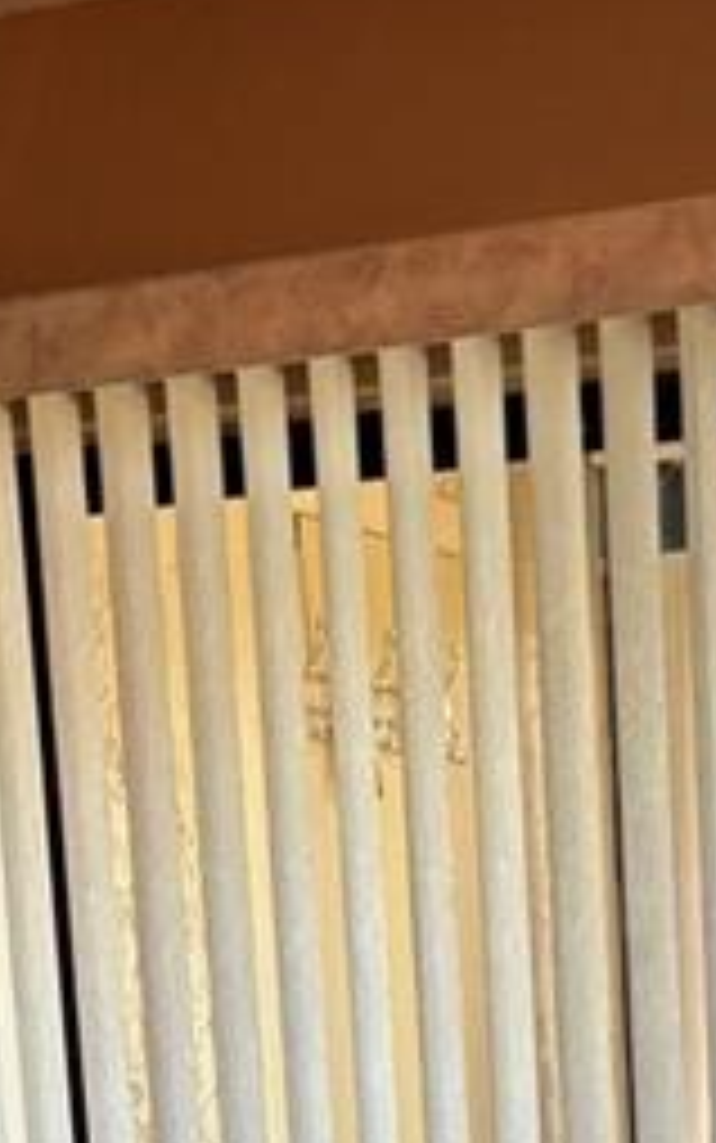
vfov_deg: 13.5
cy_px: 2358
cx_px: 473
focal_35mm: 130
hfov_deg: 10.1
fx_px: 4054
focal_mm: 5.96
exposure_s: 1/60
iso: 125
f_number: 1.6
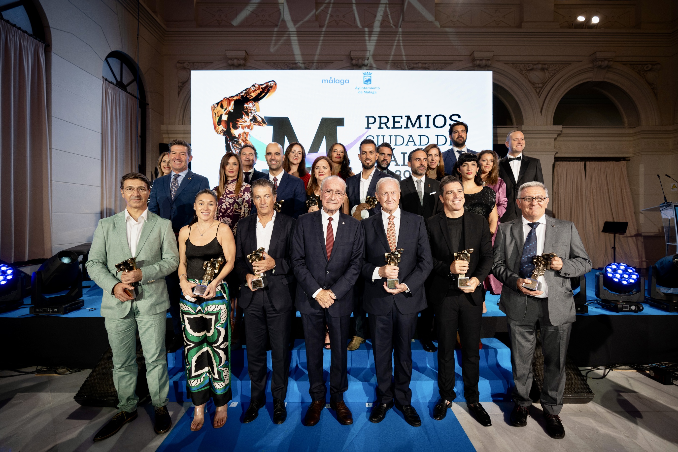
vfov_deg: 73.7
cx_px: 339
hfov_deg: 96.7
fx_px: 301
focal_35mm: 16
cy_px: 226
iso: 400
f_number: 2.8
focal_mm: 16
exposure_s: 1/100
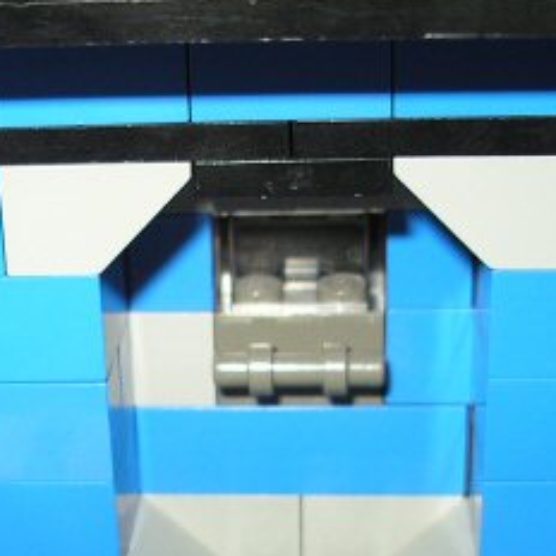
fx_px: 1635
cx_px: 125
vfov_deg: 19.0
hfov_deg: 19.1
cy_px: 488
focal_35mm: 90
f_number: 2.8
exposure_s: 1/40
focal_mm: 7.8
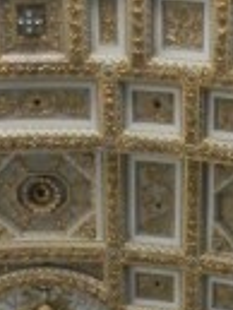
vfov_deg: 10.7
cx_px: 106
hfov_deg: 8.3
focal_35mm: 179
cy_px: 459
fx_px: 1604
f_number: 3.5
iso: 200
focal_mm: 5.4
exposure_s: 1/6.5
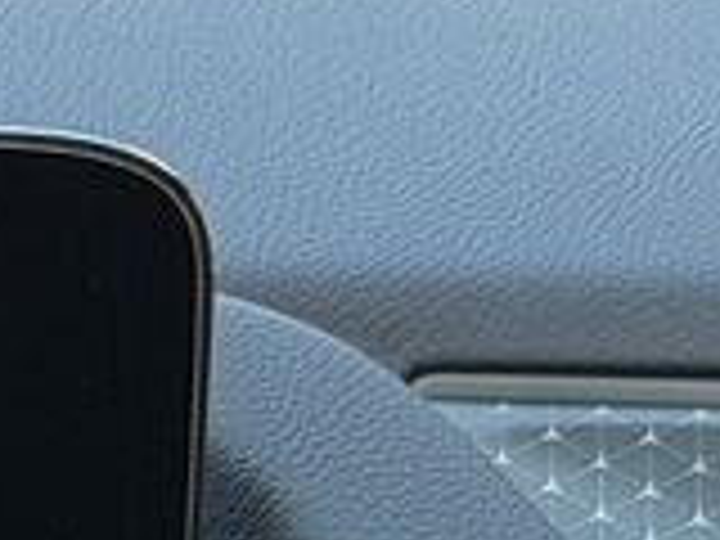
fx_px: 6406
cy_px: 1166
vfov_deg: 4.7
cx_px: -747
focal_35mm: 308
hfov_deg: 6.2
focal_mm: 6.76
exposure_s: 1/60
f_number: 1.78
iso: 125
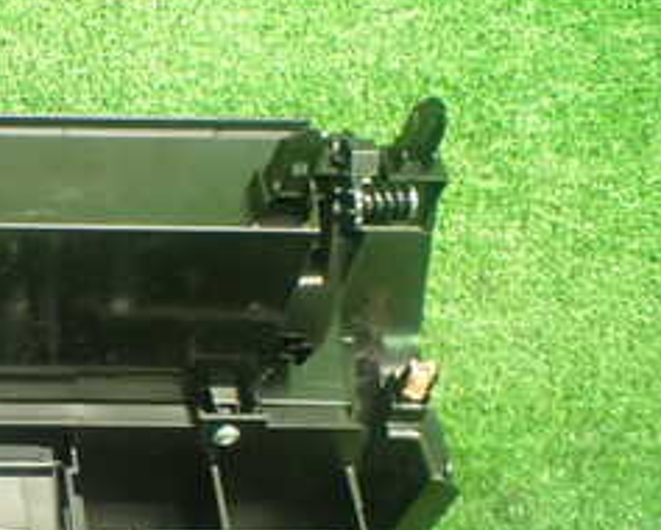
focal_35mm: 74
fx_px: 1449
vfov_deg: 20.6
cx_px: -173
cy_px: 391
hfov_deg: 23.1
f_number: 2.3
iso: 800
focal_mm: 5.4
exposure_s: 1/50
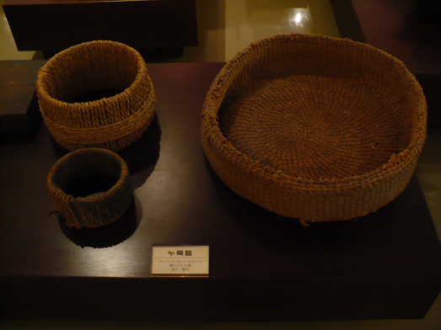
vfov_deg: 38.7
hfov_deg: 50.1
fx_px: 471
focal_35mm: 37
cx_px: 220
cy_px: 165
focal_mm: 6.1
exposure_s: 1/8
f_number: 2.8
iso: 200
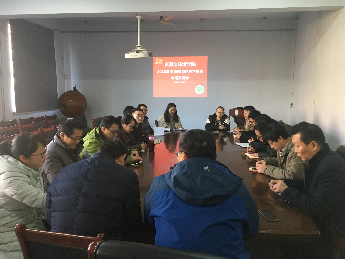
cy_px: 130
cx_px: 172
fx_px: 289
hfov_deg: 61.7
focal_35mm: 29
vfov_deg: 48.2
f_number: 2.2
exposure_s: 1/33
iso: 160
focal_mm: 4.15
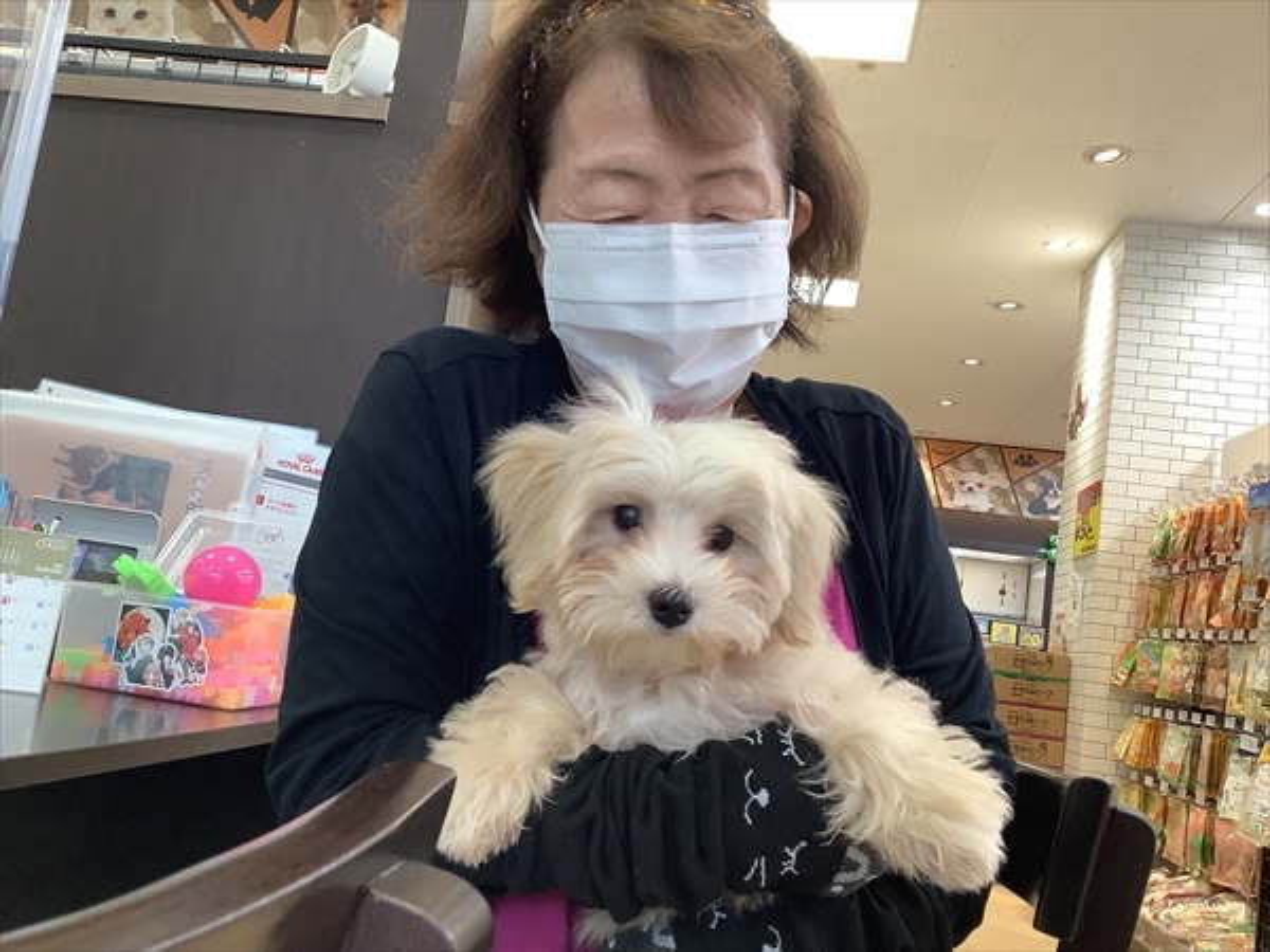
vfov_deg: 45.4
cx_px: 635
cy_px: 476
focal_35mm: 31
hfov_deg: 58.4
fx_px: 1137
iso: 64
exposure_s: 1/60
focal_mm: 3.3
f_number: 2.4
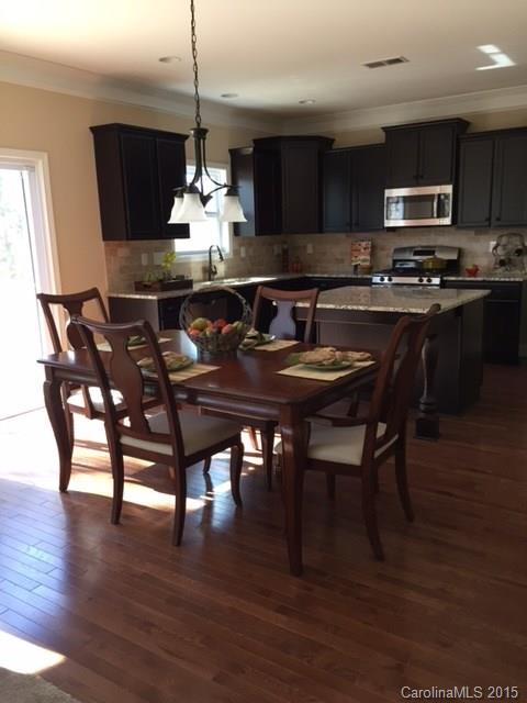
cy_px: 352
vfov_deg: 61.7
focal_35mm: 29
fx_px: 589
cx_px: 264
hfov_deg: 48.2
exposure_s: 1/30
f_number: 2.2
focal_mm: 4.15
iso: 32
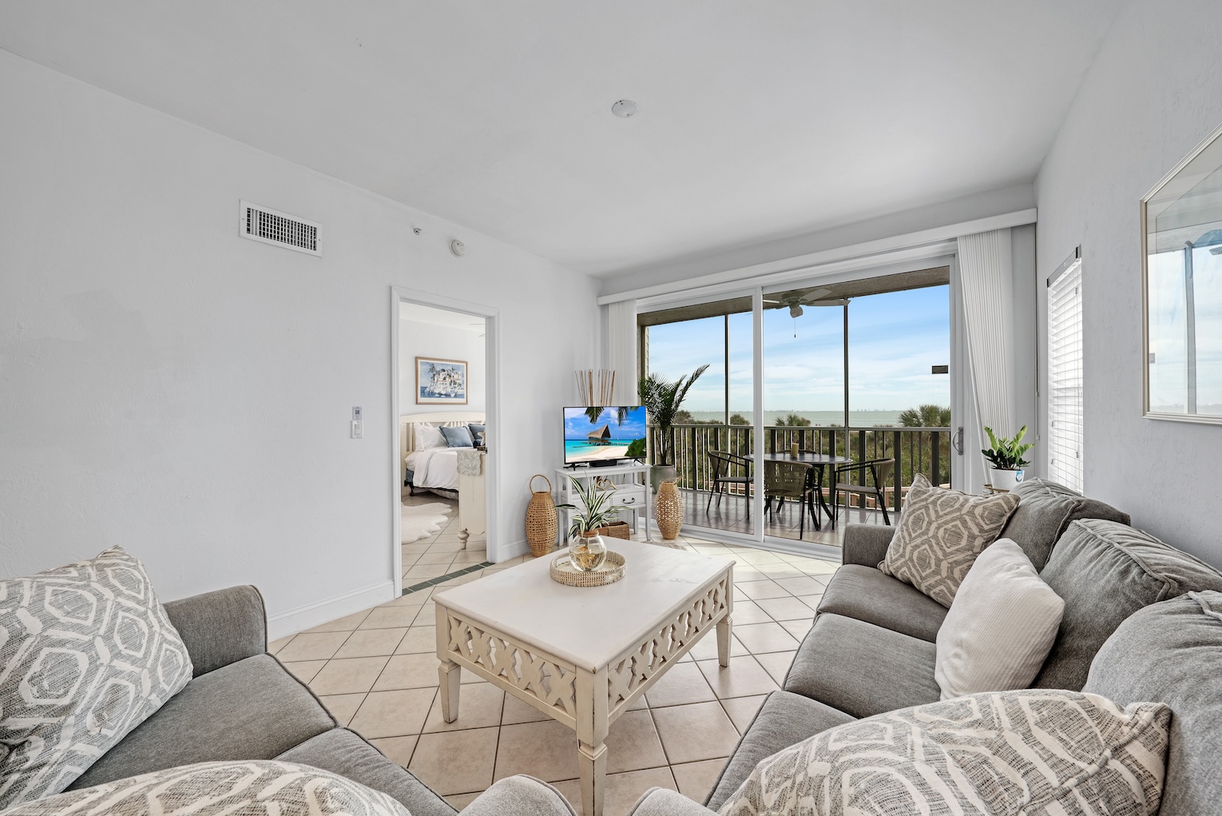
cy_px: 408
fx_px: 407
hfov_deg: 112.6
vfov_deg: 90.0
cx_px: 611
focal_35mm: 12
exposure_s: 1/8
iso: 160
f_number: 10
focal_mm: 12
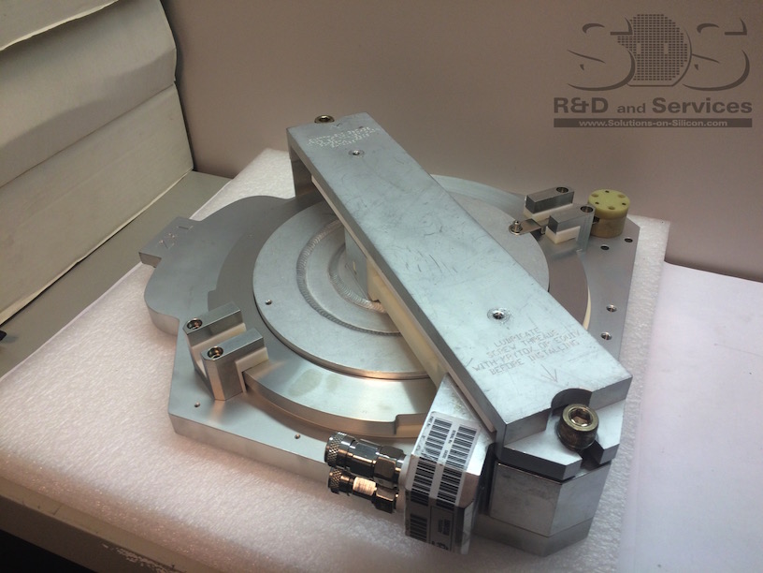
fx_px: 639
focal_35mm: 29
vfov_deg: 48.2
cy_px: 286
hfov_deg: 61.7
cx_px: 382
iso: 50
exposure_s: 1/50
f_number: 2.2
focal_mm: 4.15
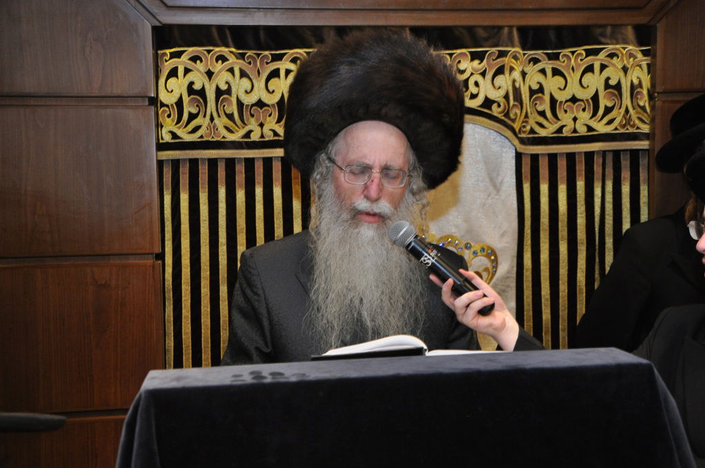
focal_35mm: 45
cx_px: 352
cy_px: 234
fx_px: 880
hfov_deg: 43.7
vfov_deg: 29.8
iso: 800
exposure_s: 1/60
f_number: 5.6
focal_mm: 30
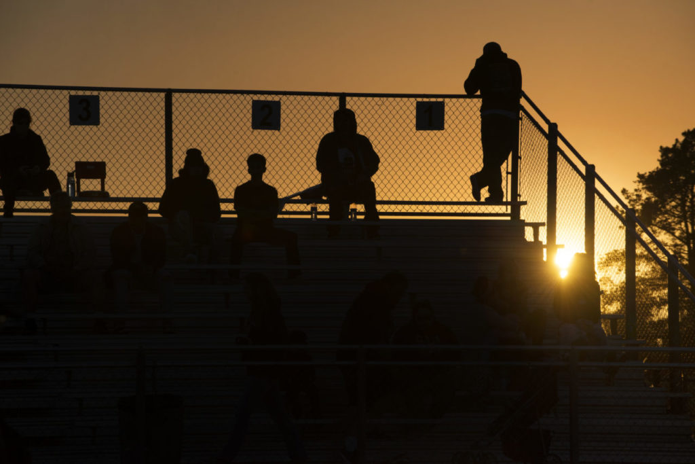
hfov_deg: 10.3
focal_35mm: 200
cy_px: 232
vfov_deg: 6.9
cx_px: 348
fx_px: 3861
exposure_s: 1/3200
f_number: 9
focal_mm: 200
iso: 800
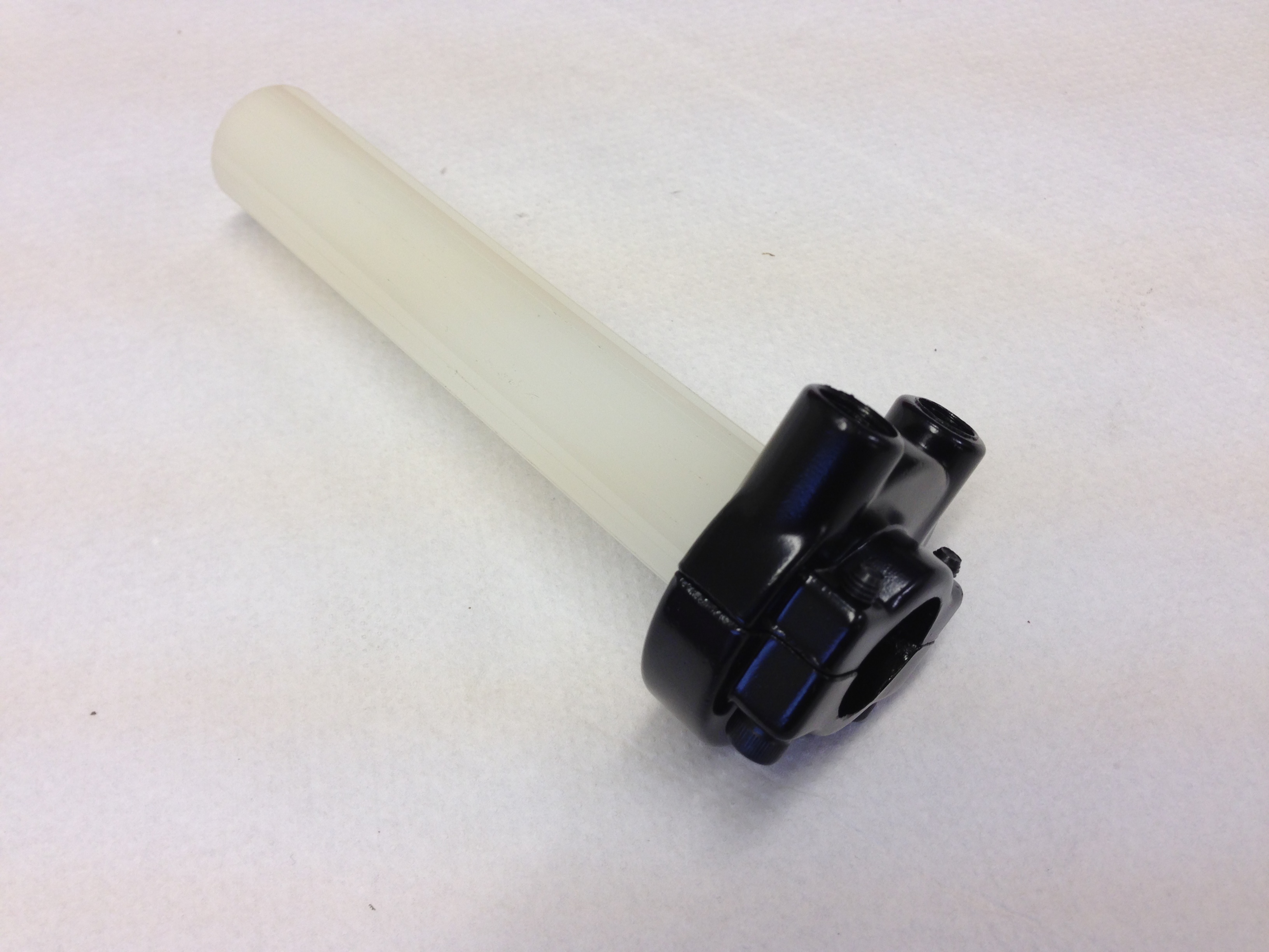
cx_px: 634
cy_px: 476
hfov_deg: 55.4
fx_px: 1210
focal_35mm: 33
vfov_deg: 42.9
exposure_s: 1/30
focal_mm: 4.12
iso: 50
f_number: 2.4
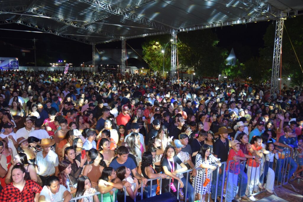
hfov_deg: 57.2
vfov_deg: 40.0
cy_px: 101
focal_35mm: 33
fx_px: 278
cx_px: 152
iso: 800
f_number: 3.8
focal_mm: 22
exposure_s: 1/60
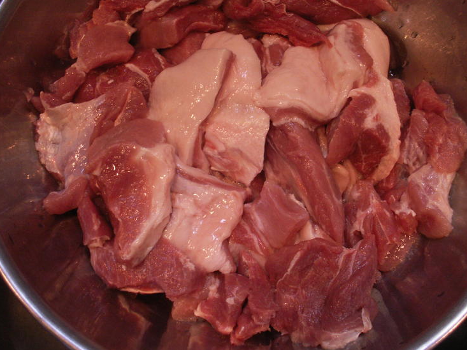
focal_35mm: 43
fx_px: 580
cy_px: 149
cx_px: 270
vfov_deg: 33.5
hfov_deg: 43.7
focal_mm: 5.86
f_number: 2.8
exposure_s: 1/40
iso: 125
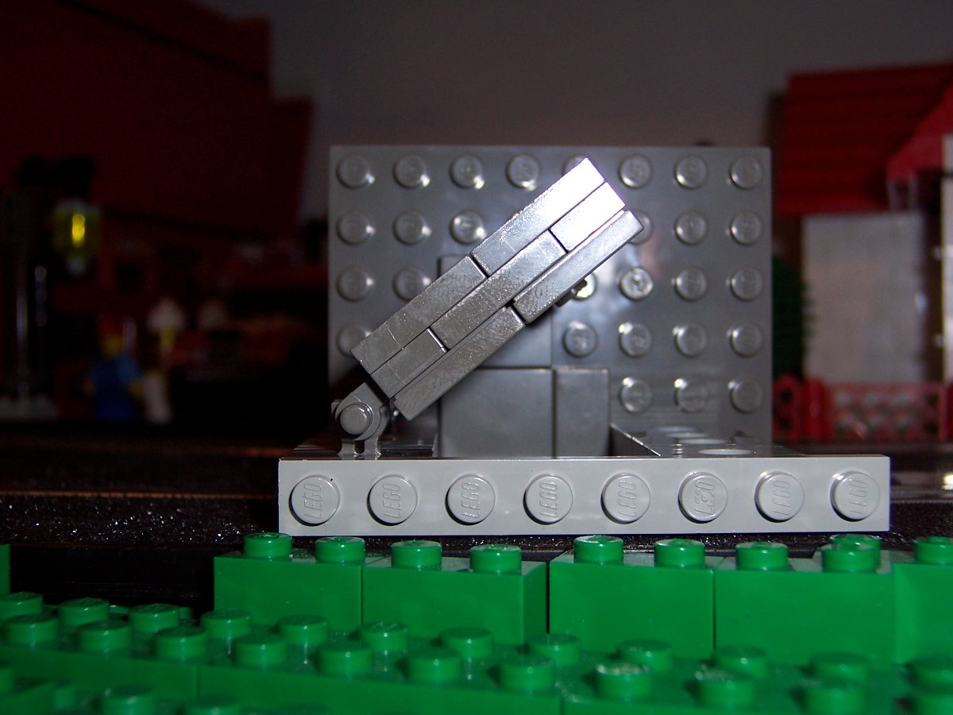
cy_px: 358
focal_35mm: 49
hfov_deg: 38.9
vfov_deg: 29.7
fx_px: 1349
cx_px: 476
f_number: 3.4
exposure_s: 1/60
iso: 80
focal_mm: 8.2
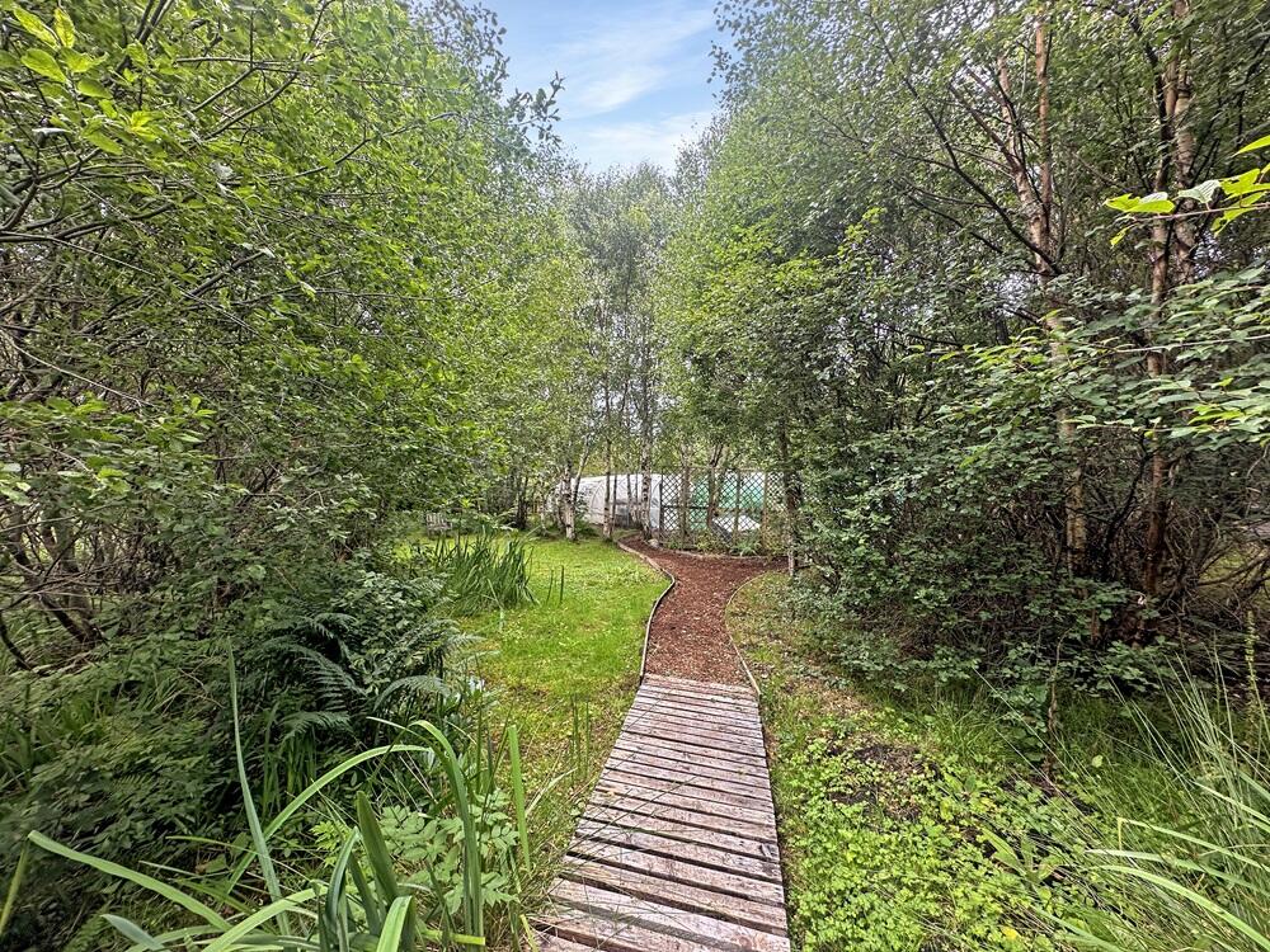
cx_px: 635
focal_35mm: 14
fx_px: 514
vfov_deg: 85.7
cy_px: 476
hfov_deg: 102.1
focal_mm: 2.22
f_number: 2.2
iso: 40
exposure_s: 1/148
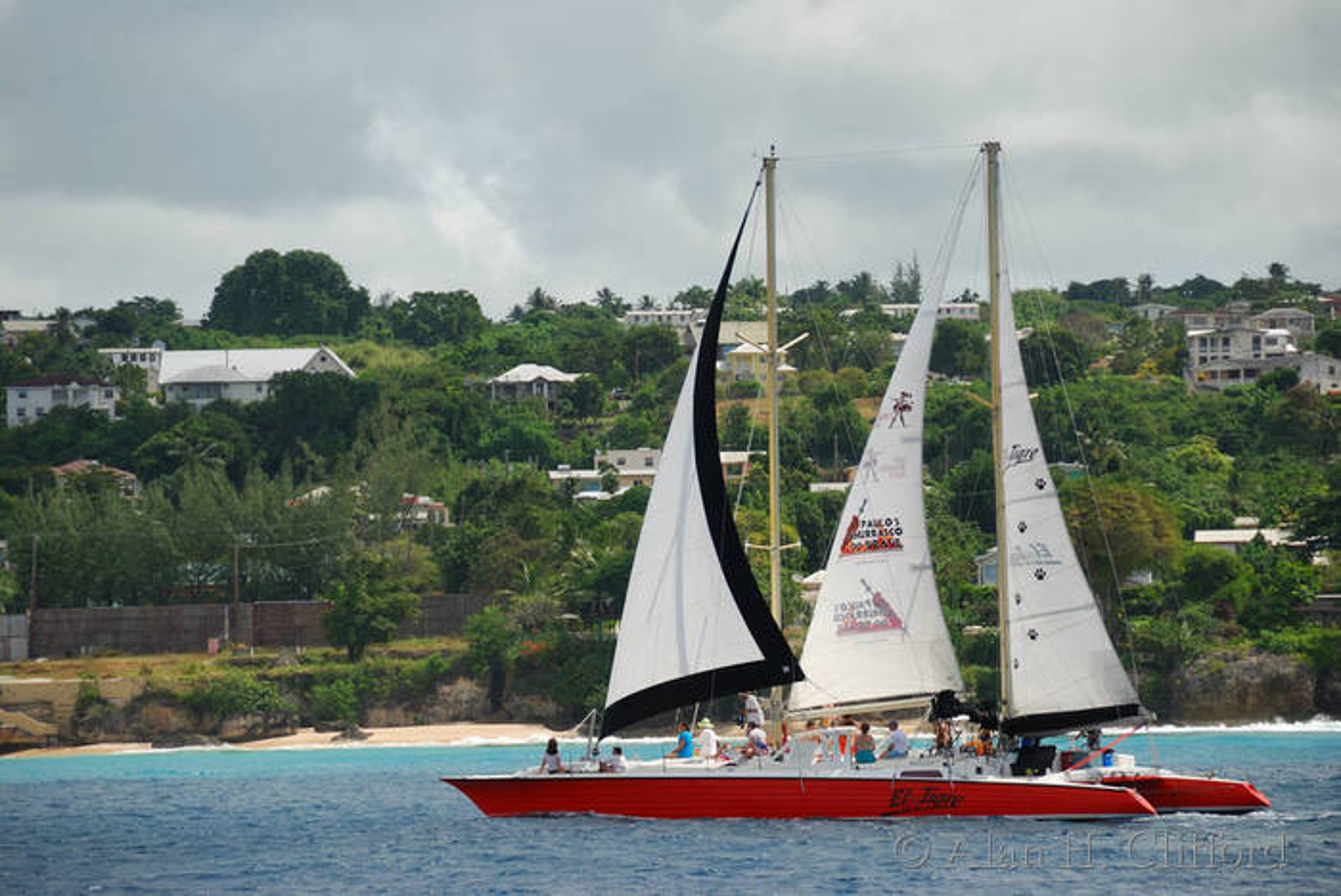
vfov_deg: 6.1
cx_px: 670
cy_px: 448
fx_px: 8388
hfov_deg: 9.1
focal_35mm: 225
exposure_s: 1/500
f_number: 5.6
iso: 100
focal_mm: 150
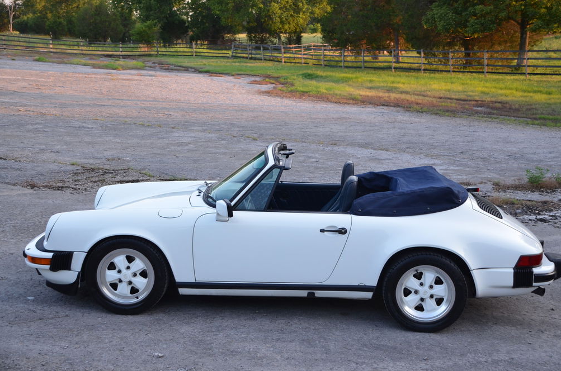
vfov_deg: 27.4
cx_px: 285
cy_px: 186
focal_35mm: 49
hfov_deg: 40.4
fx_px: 762
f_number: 4.2
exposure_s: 1/60
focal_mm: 32
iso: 400
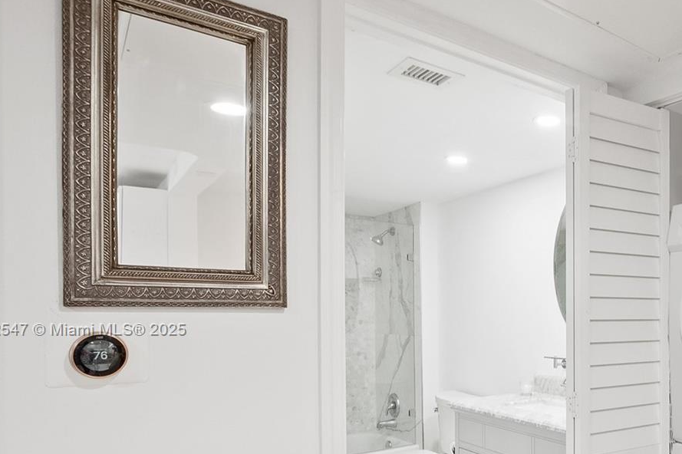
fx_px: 511
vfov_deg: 46.5
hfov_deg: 61.4
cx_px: 554
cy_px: 331
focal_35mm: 27
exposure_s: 1/15
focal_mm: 10
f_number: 8
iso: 1250
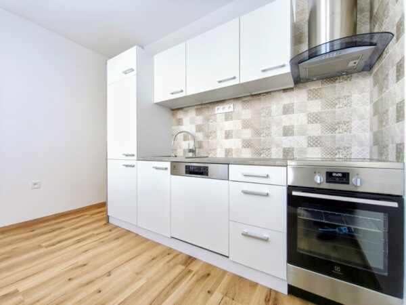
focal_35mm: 15
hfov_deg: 98.2
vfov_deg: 81.7
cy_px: 152
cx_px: 203
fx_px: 176
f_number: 2.2
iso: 125
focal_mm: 1.91
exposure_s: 1/50
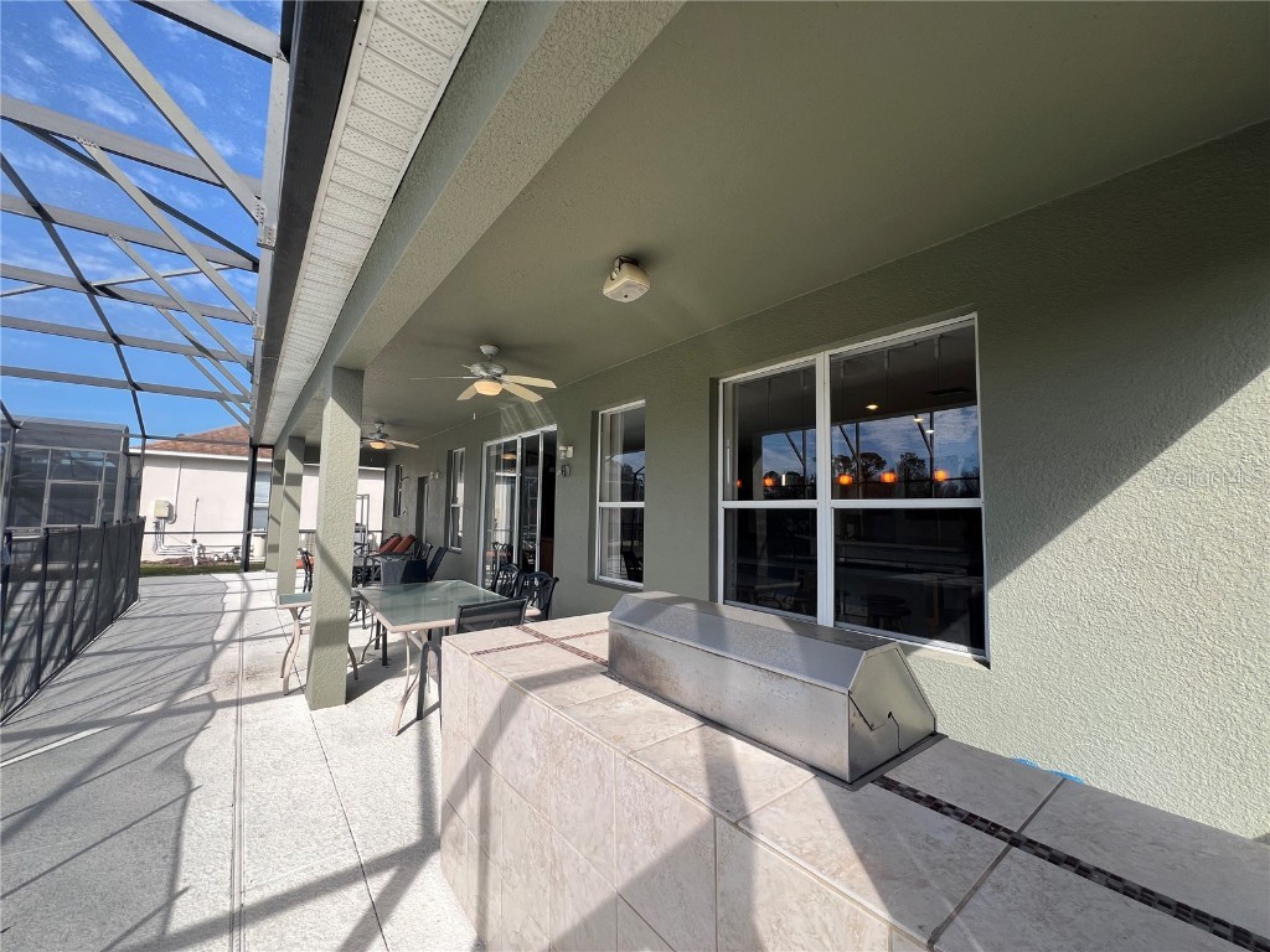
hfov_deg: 106.2
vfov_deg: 89.9
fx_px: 477
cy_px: 476
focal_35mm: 13
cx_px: 635
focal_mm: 1.57
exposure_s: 1/321
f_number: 1.8
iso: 32
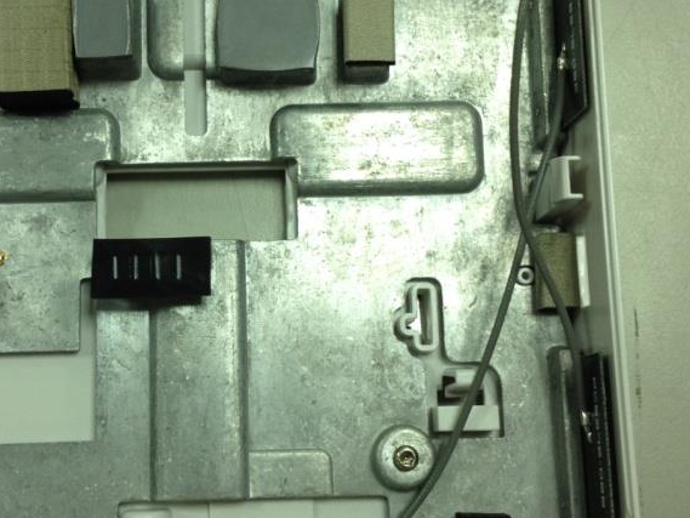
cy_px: 232
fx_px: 1256
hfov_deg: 30.5
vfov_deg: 23.3
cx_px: 245
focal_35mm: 63
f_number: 2.4
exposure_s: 1/40
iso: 64
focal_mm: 4.28
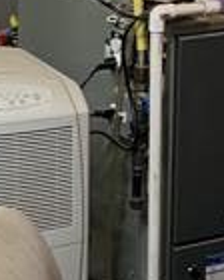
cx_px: -34
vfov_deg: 12.9
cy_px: -62
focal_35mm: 145
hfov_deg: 10.5
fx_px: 1202
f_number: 1.5
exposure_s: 1/60
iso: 200
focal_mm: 5.7
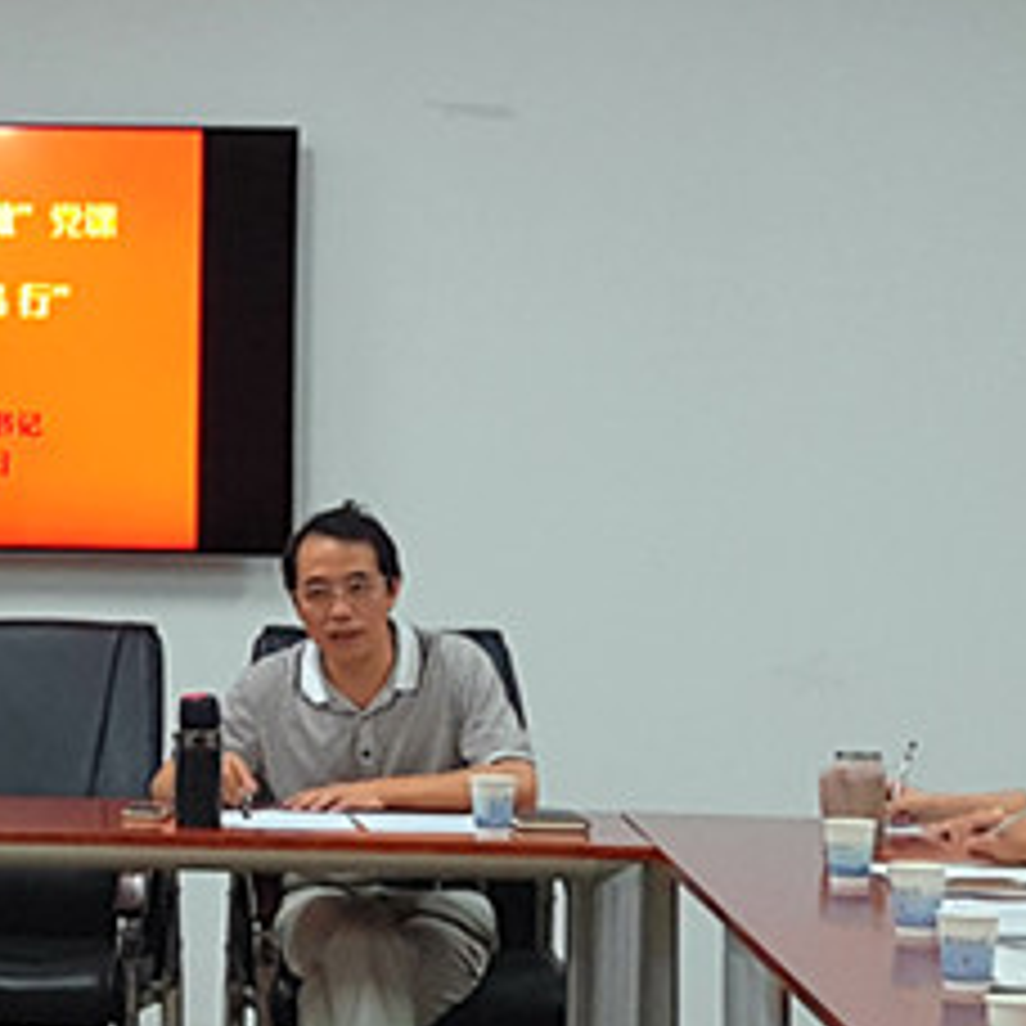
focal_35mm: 72
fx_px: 2414
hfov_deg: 22.9
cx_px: -27
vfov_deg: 23.8
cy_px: 288
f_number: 2.2
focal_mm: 4.73
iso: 160
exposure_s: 1/33
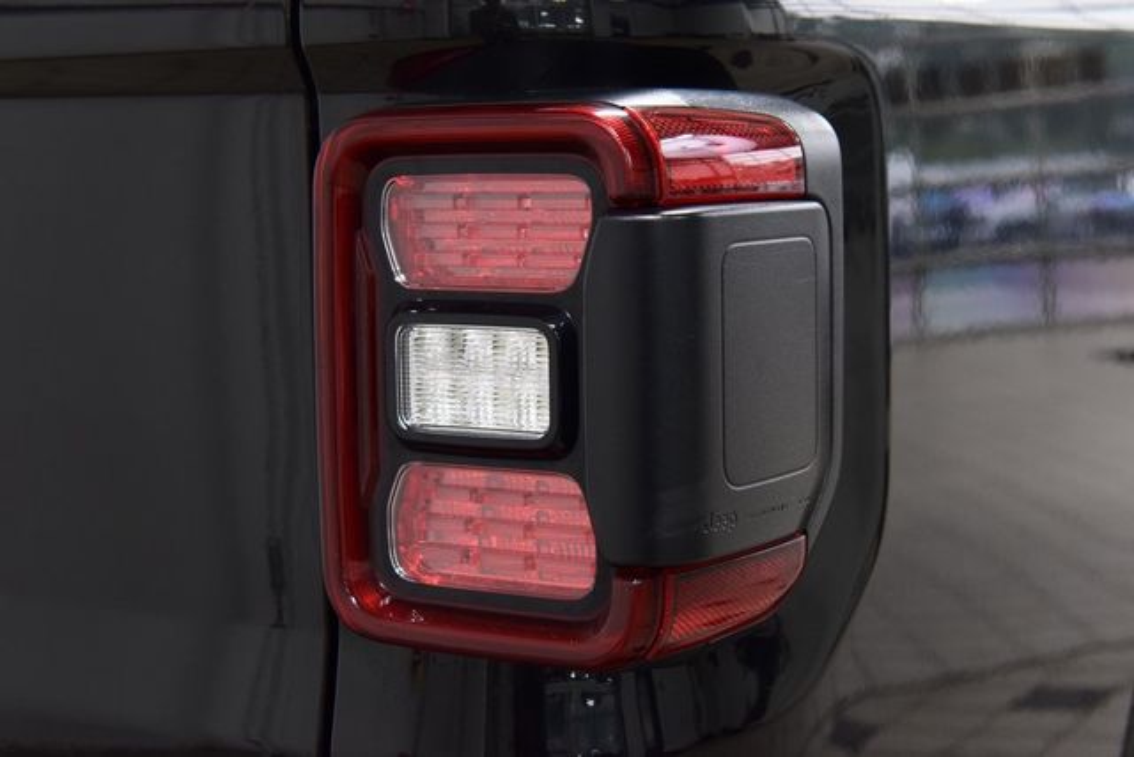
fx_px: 2268
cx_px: 567
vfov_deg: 18.9
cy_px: 378
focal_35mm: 72
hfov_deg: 28.1
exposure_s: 1/15
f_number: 6.3
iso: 1000
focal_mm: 48
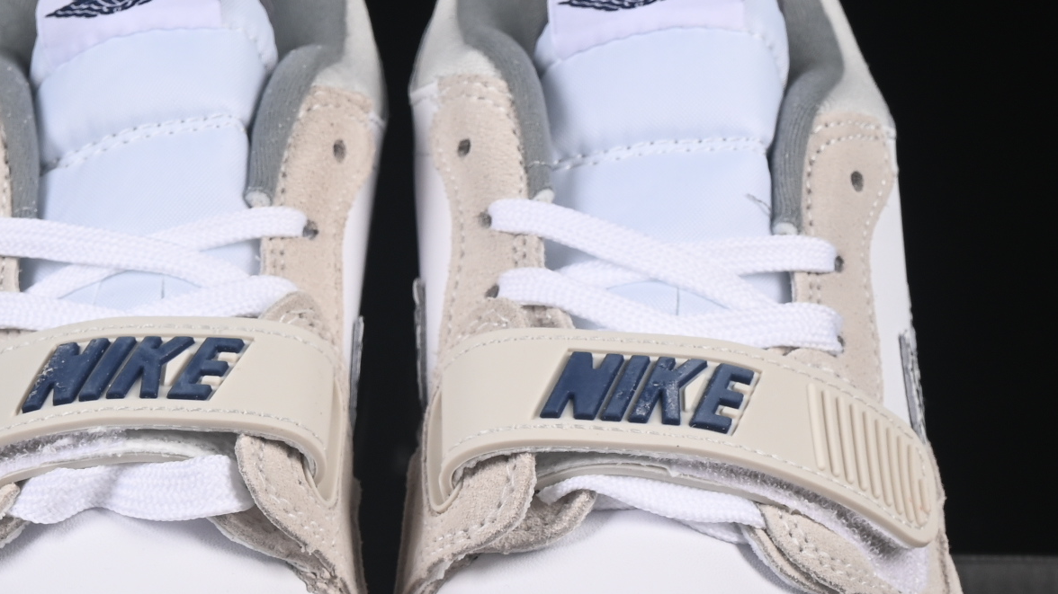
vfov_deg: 6.5
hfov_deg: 11.6
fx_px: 5217
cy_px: 581
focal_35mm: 186
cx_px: 380
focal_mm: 50
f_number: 8
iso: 160
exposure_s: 1/80
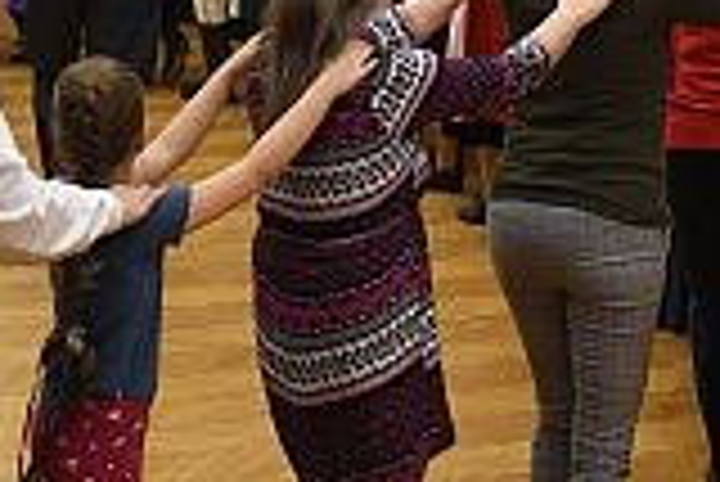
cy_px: -65
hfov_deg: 14.1
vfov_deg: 9.4
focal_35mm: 144
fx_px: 2883
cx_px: 99
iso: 800
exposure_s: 1/125
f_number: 4
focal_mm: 24
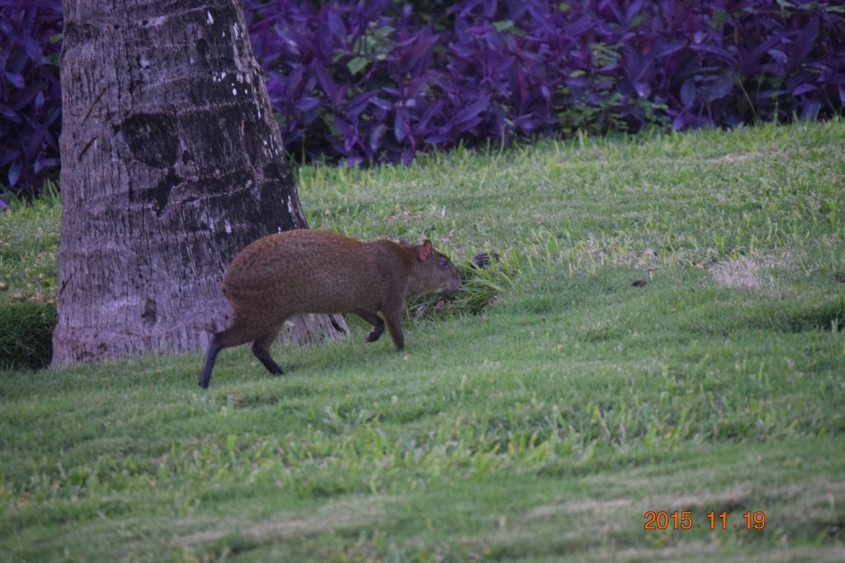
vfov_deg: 4.6
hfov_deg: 6.9
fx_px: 7039
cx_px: 422
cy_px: 282
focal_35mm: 300
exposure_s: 1/500
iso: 2500
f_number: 5.6
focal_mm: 200
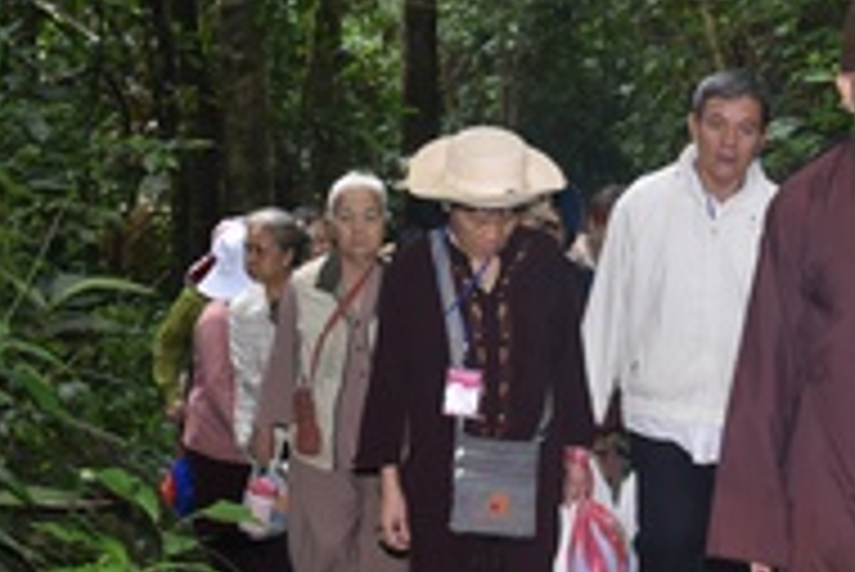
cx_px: 459
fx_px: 2519
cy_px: 77
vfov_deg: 12.9
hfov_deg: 19.3
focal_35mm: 106
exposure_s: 1/60
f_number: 4.5
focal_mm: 31
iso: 640
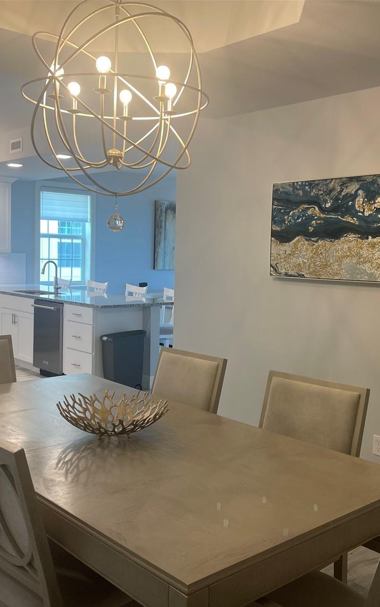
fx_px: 613
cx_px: 201
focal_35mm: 37
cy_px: 305
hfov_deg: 34.4
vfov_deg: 52.7
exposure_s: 1/60
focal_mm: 4.2
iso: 64
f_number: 1.6
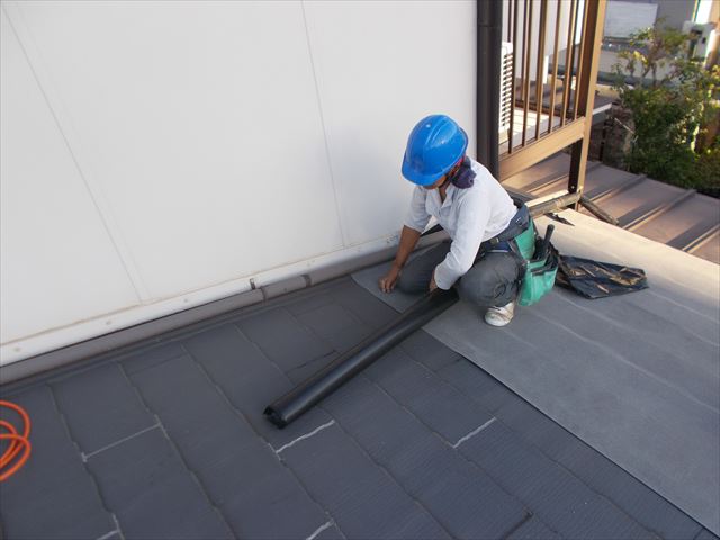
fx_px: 541
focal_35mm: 26
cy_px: 270
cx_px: 360
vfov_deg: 53.1
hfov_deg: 67.3
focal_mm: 4.6
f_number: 3.2
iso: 80
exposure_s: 1/160
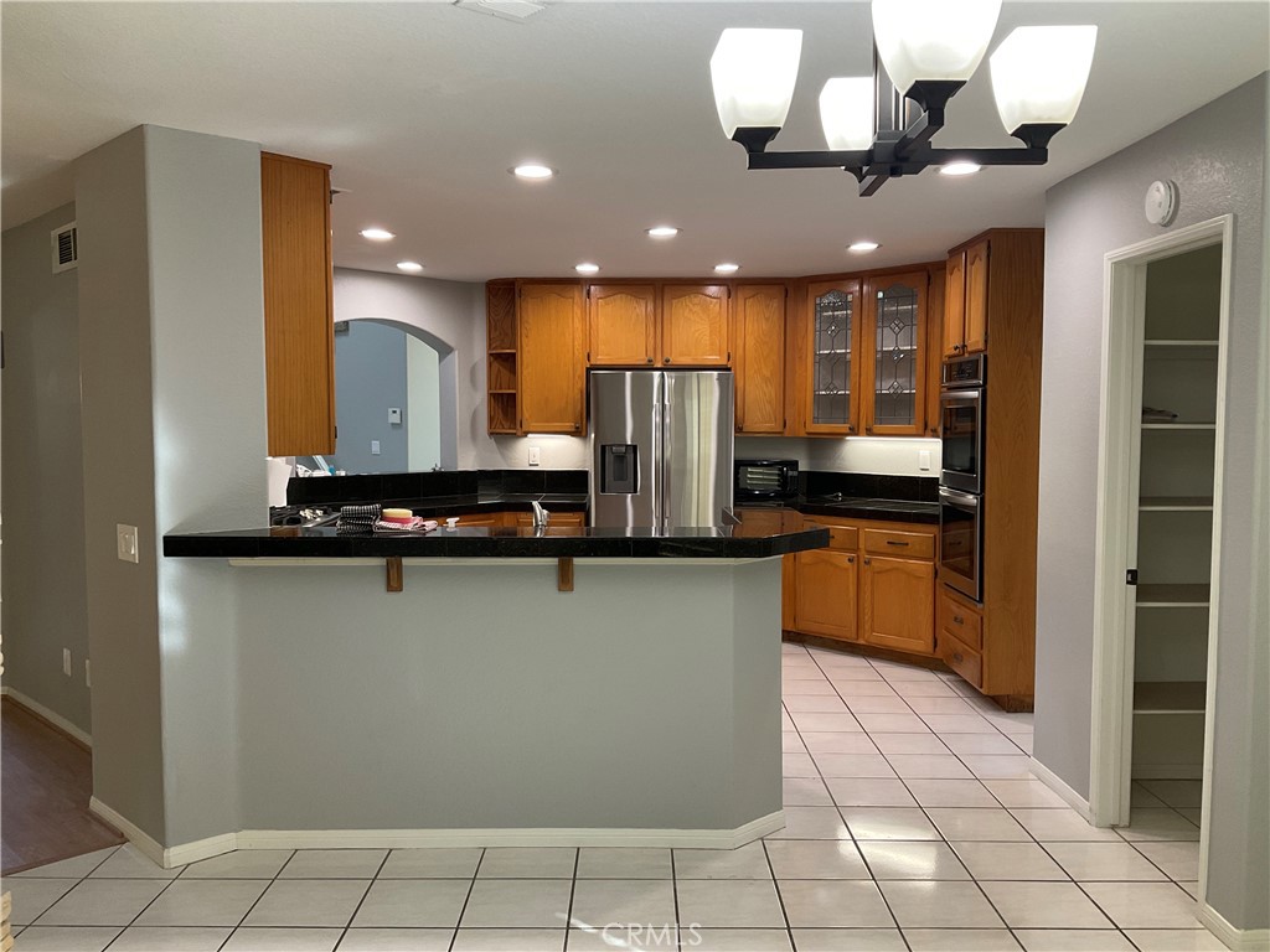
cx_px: 635
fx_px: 1064
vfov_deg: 48.2
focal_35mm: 29
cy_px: 476
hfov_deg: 61.7
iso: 64
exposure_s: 1/60
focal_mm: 3
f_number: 1.8
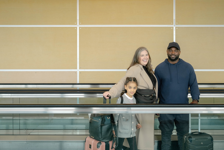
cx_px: 106
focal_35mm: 43
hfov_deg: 45.4
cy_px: 81
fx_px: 268
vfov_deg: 31.2
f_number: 3.2
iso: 160
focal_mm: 23
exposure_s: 1/170
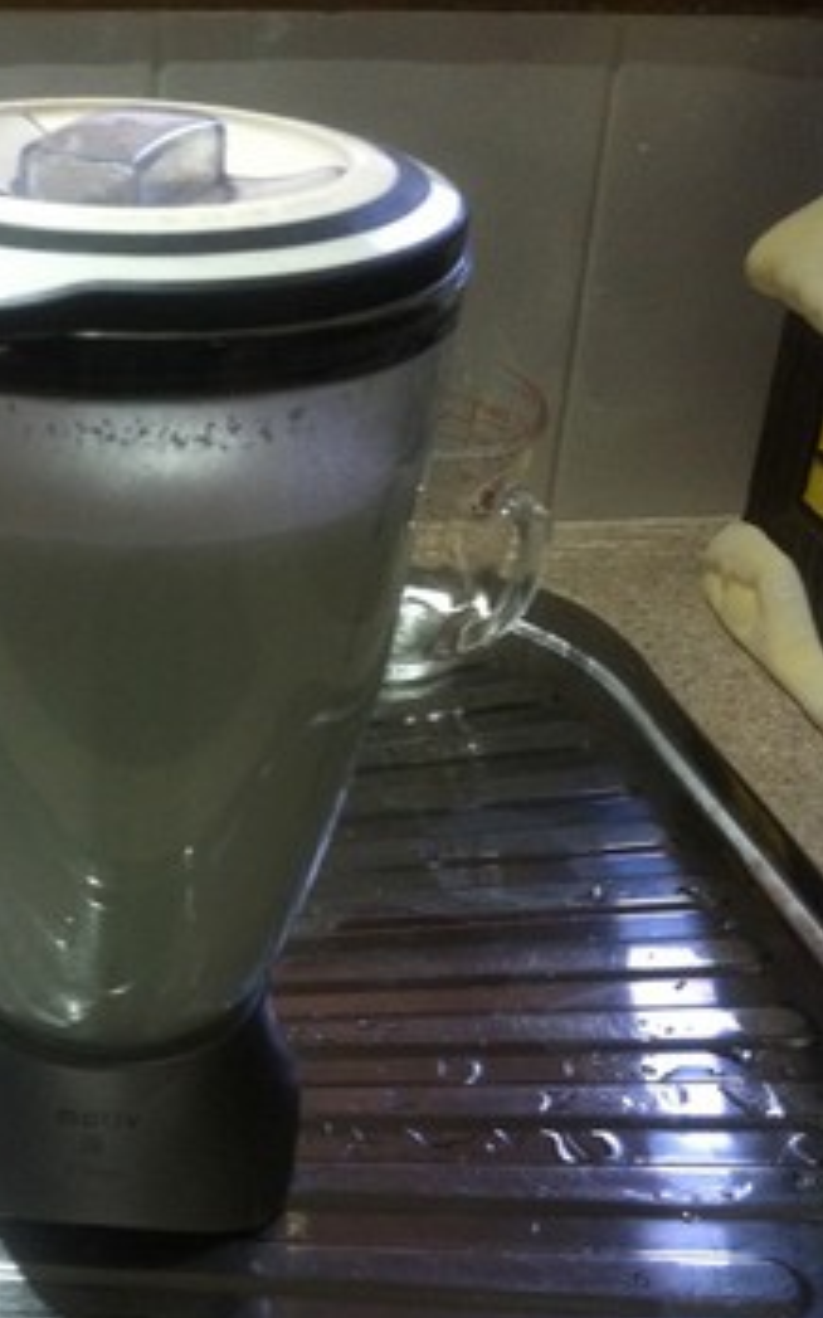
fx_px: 1831
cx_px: 149
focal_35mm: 51
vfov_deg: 39.5
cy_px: 721
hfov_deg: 24.9
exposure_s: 1/15
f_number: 2.8
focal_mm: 3.85
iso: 250
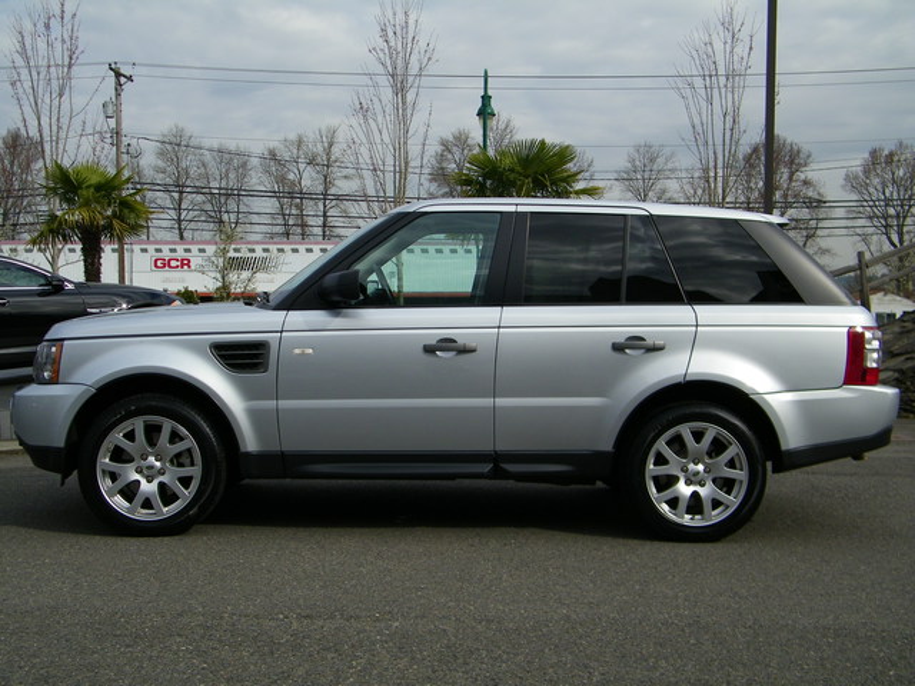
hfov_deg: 44.8
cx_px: 458
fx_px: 1110
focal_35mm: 42
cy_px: 343
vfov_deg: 34.3
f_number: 7.6
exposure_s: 1/200
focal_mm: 7.5
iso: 80
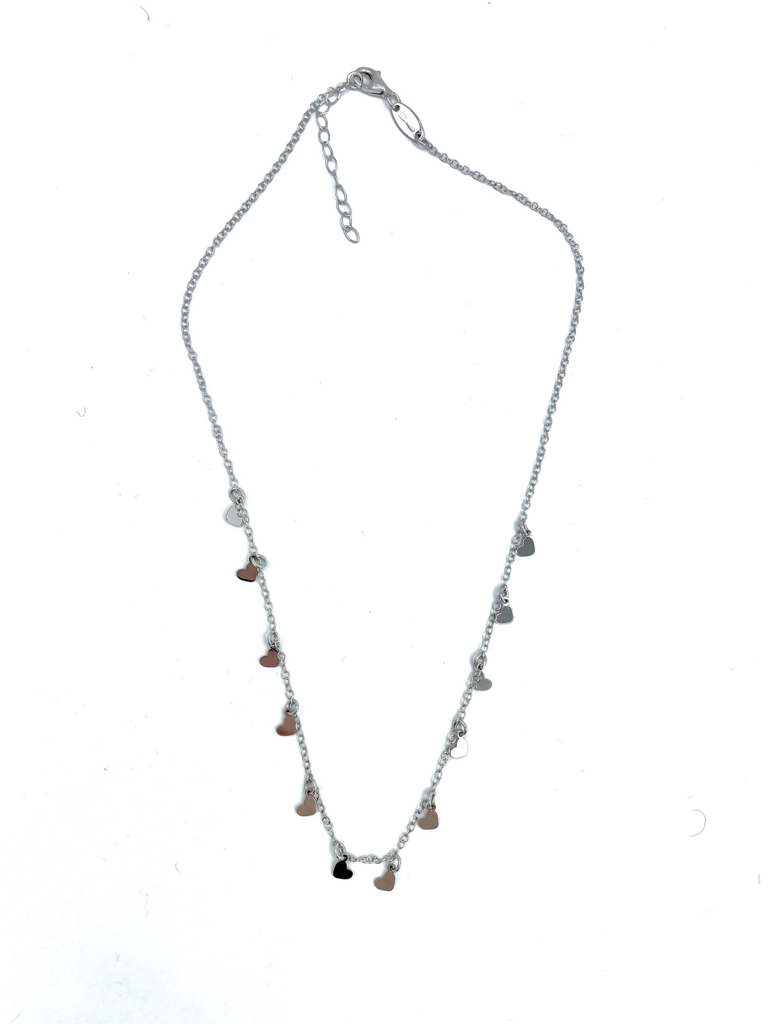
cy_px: 512
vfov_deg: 67.3
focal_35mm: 26
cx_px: 384
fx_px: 769
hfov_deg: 53.1
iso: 32
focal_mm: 4.2
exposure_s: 1/3610
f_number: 1.6
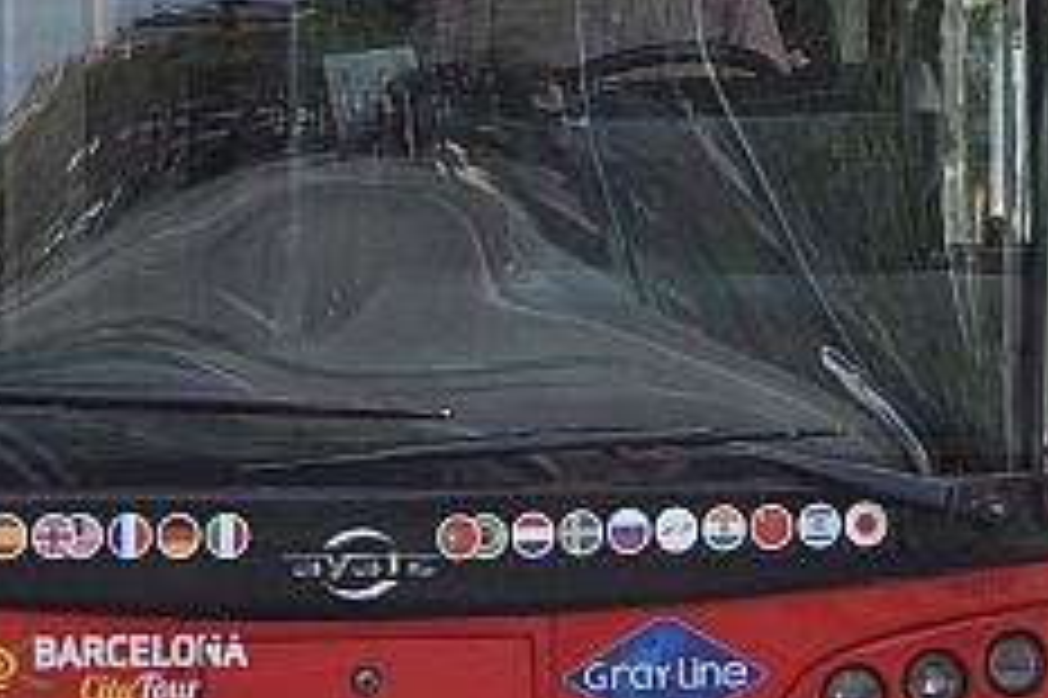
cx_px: 72
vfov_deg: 3.0
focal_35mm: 455
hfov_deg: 4.5
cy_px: -279
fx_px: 13236
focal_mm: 66
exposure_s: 1/1000
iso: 400
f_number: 5.3
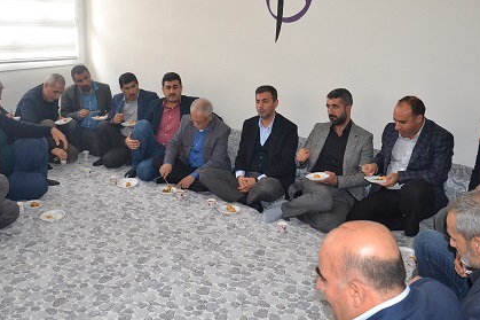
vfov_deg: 35.3
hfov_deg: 51.2
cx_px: 229
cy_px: 135
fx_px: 501
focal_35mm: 38
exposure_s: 1/60
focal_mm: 21
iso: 720
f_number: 3.8
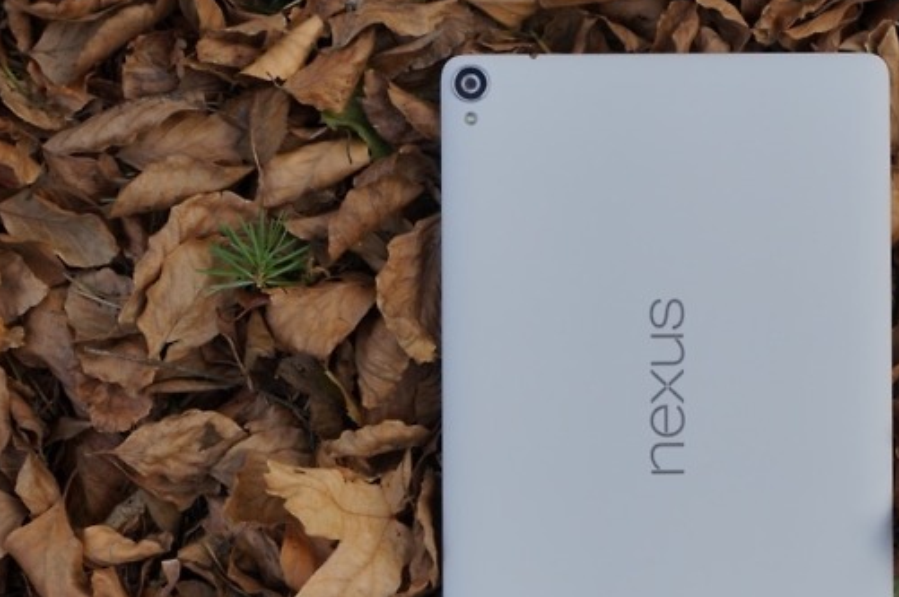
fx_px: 1721
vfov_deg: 19.6
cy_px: 402
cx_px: 684
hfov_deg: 28.8
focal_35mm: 69
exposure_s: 1/125
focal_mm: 30
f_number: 4.5
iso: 100
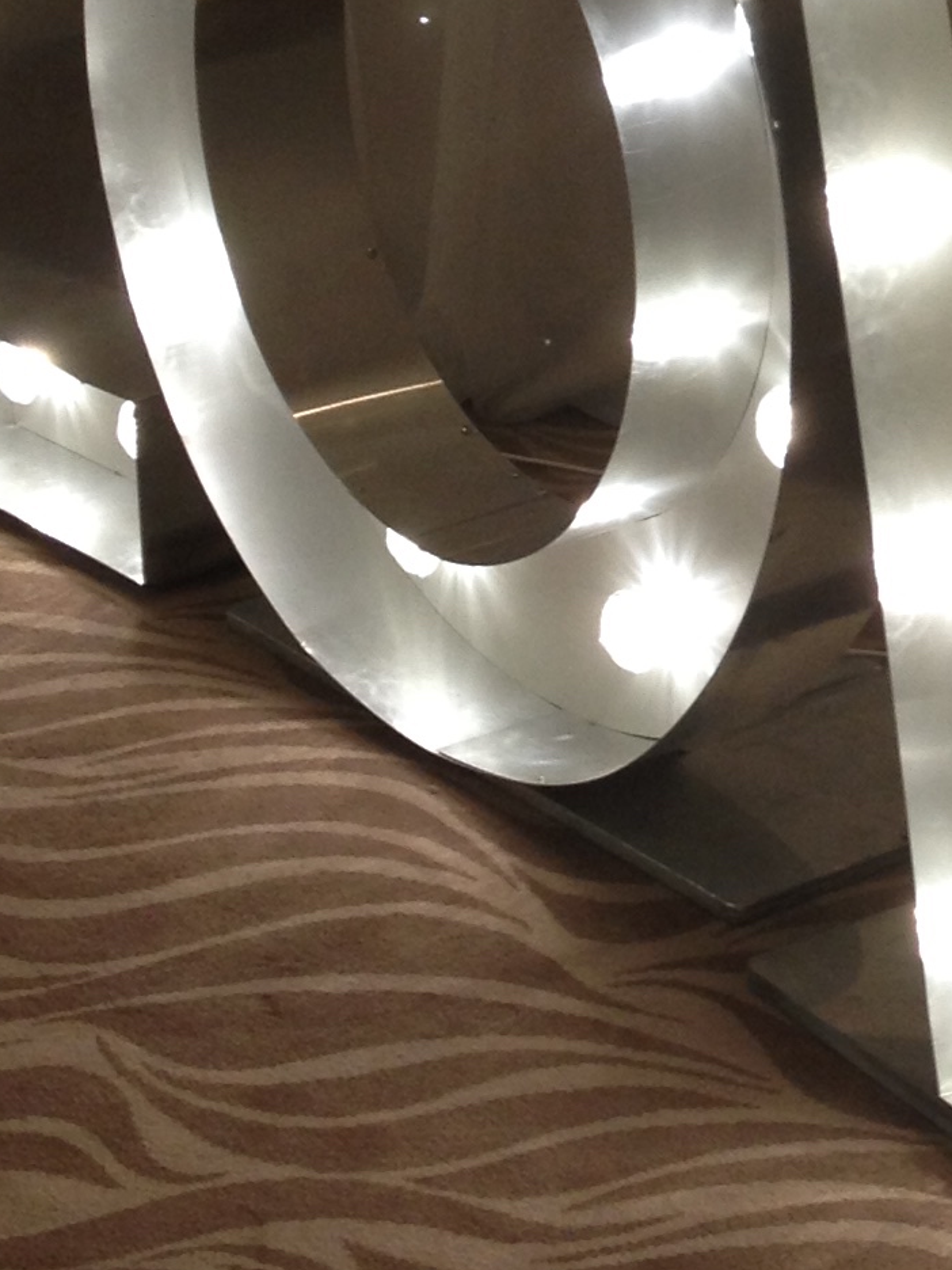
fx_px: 4474
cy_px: 7
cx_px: 1120
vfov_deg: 15.8
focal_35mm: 122
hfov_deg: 11.9
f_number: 2.4
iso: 64
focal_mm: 4.28
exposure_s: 1/20
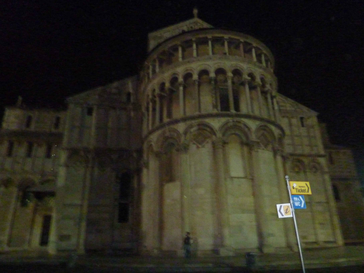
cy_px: 136
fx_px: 263
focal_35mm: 25
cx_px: 182
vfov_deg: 54.9
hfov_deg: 69.4
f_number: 3.3
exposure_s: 1/8
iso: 1000
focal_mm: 4.1
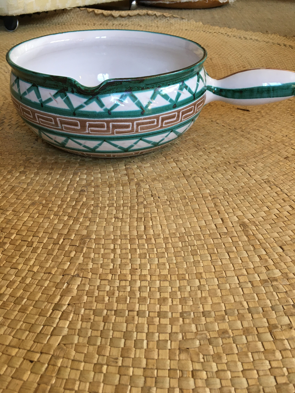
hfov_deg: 48.2
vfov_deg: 61.7
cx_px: 148
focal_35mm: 29
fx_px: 330
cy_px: 196
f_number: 2.2
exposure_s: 1/33
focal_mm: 4.15
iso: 80
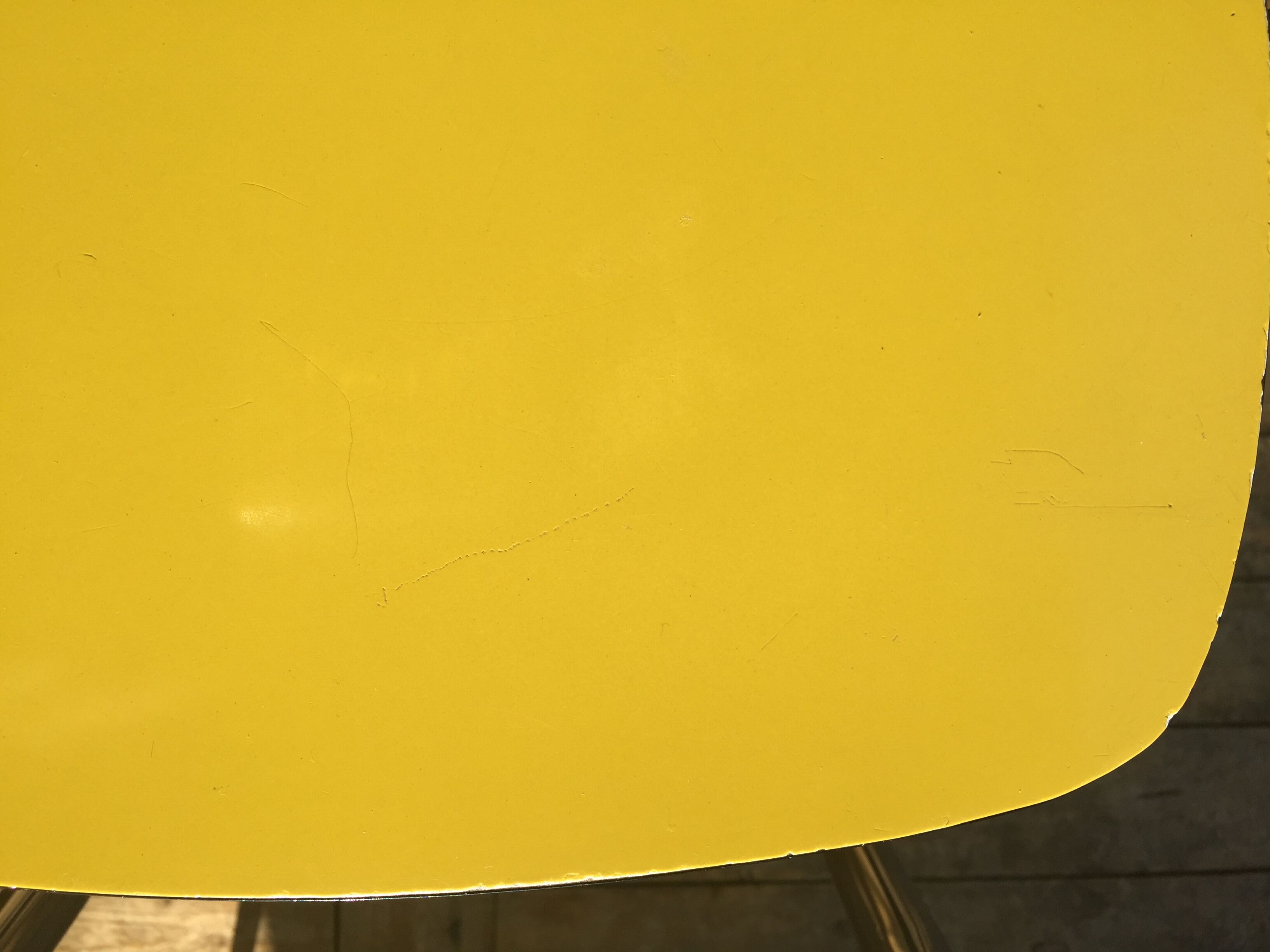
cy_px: 476
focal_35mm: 29
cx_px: 635
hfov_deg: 61.7
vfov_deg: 48.2
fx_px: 1064
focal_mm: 4.15
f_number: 2.2
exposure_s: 1/775
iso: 32
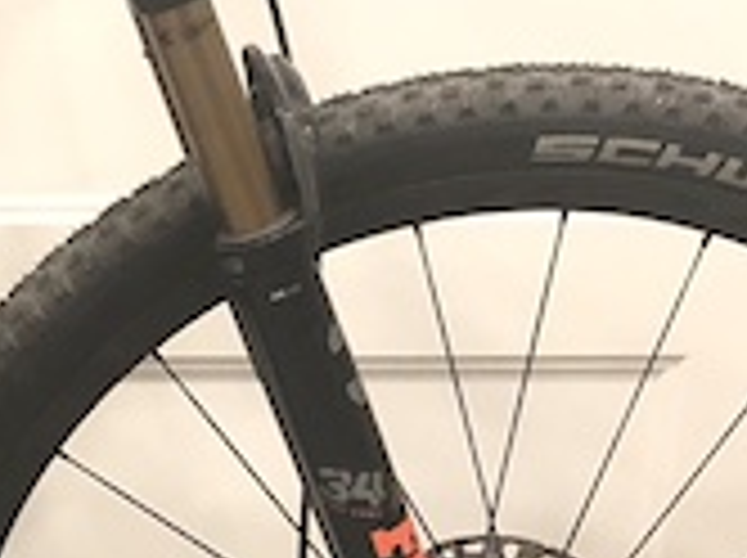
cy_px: 441
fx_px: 2909
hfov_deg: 13.5
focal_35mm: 135
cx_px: -468
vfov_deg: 10.9
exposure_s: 1/15
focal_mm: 4
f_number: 1.8
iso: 64
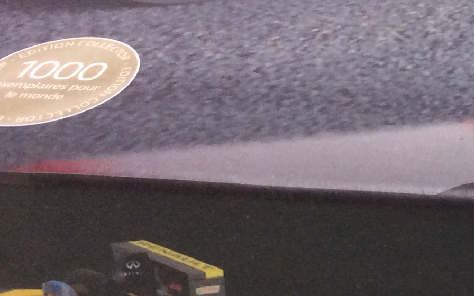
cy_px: 229
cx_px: 665
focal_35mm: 98
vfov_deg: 13.3
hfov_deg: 19.1
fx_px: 1266
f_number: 2.4
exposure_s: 1/24
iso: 125
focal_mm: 3.3
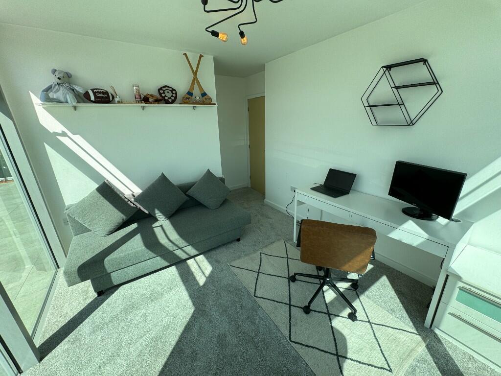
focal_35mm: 14
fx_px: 203
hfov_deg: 102.1
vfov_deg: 85.7
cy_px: 188
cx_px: 250
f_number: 2.2
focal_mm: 2.22
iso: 40
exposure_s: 1/707
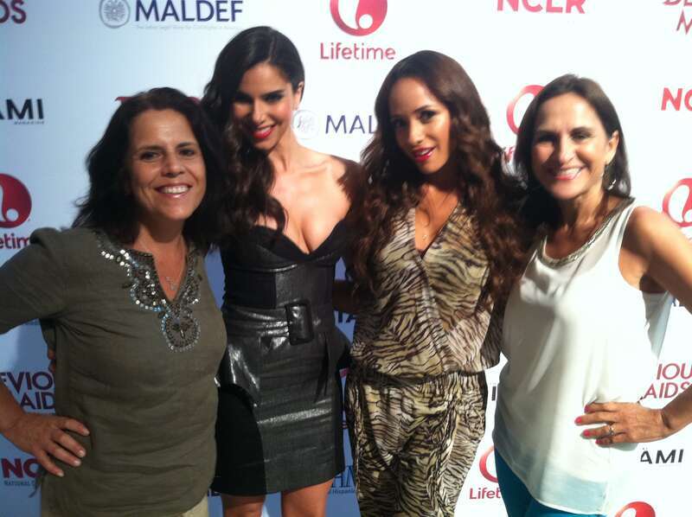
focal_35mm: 35
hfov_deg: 52.7
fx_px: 699
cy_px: 258
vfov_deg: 40.6
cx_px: 346
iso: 125
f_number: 2.8
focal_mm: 3.85
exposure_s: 1/17
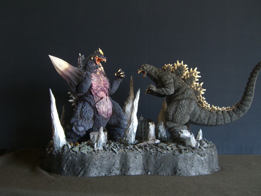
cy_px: 98
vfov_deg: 37.7
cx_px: 130
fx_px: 287
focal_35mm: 38
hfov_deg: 49.0
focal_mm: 7.9
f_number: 2.8
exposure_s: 1/8
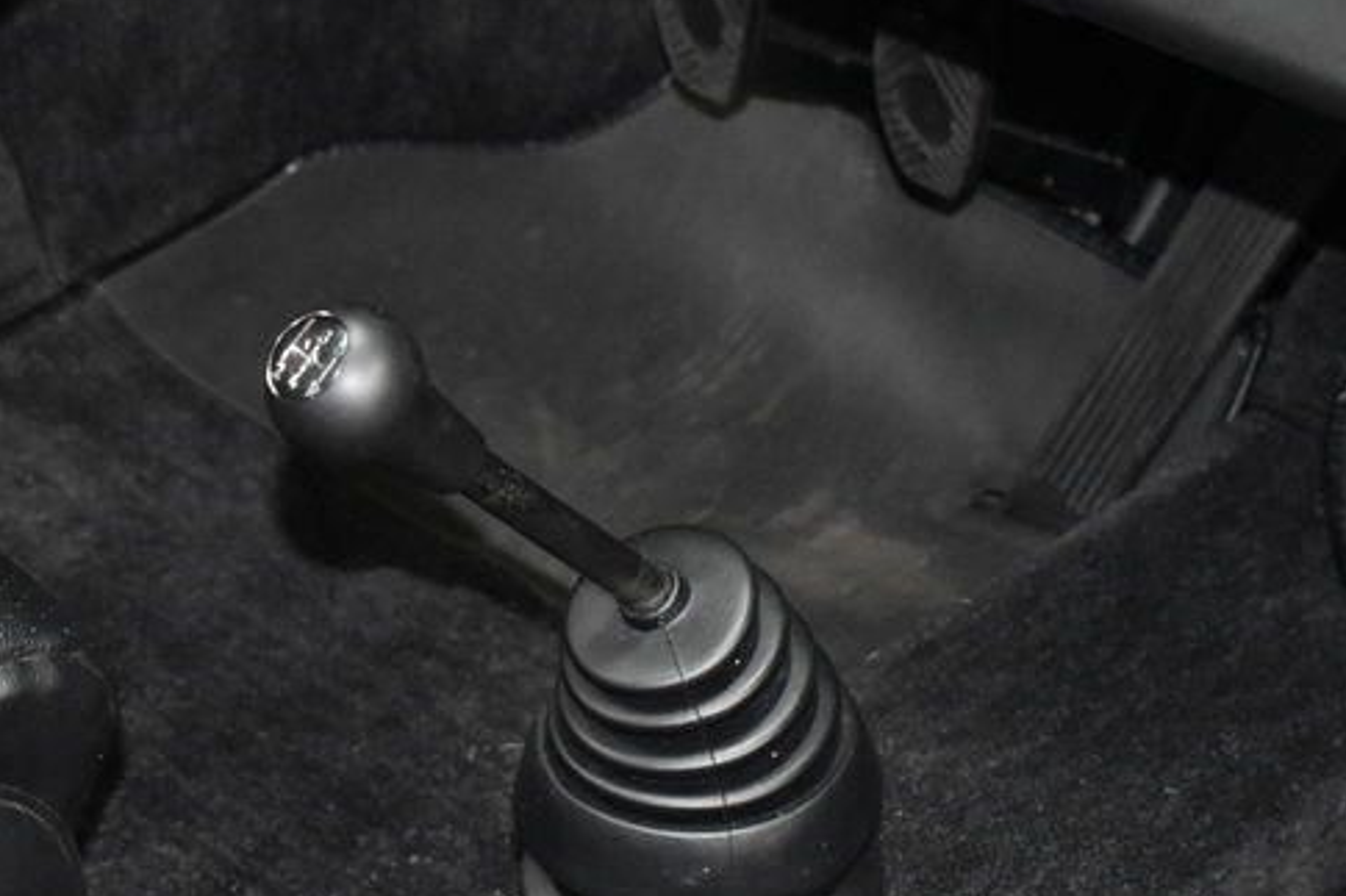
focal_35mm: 95
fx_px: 3551
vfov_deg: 14.4
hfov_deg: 21.4
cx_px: 569
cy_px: 577
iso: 6400
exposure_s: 1/60
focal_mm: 40
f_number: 4.8
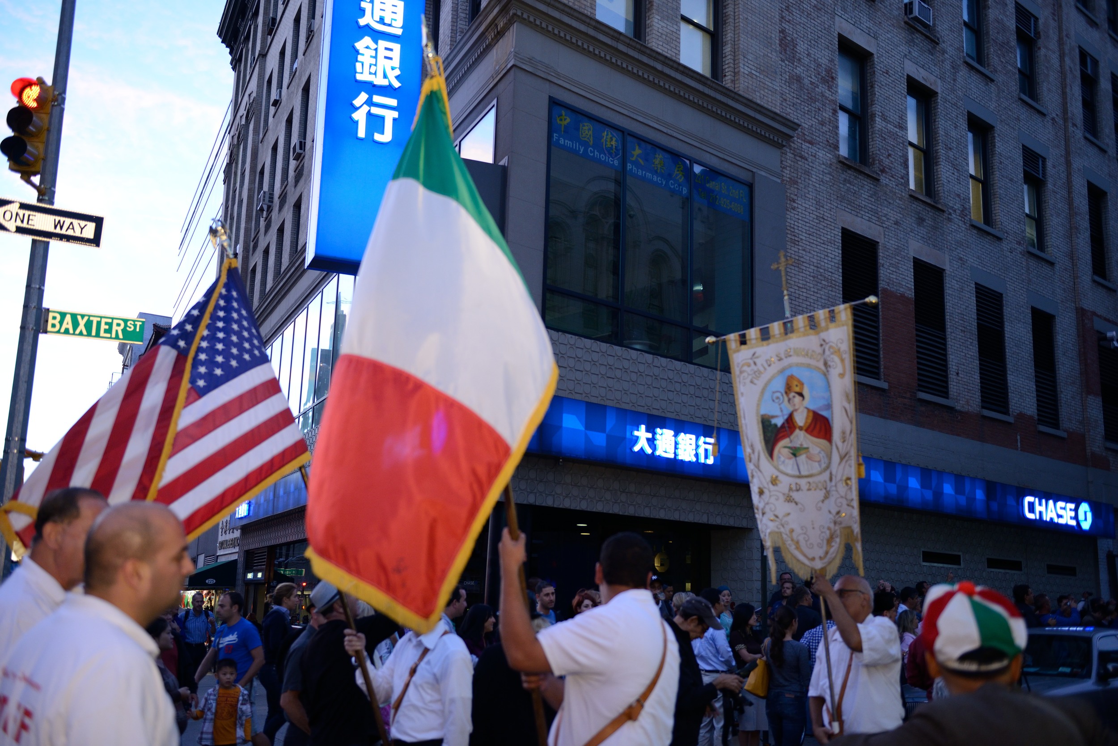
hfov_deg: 53.1
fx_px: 1118
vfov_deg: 36.9
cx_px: 559
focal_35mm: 36
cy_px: 373
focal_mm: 36
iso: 1000
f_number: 2.8
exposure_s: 1/100
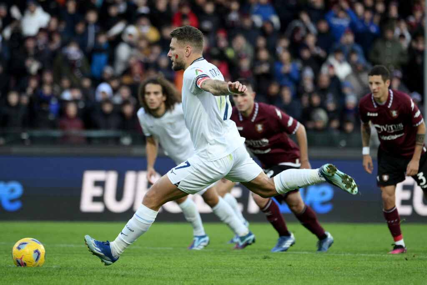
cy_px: 142
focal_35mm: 330
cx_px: 214
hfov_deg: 6.2
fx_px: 3914
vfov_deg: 4.2
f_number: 4
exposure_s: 1/1000
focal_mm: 330
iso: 1250
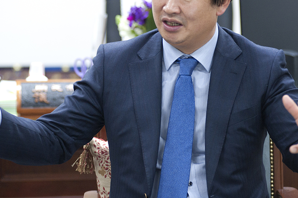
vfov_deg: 8.2
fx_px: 1381
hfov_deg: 12.3
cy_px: 64
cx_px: 135
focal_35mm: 167
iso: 2500
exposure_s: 1/200
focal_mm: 112
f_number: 4
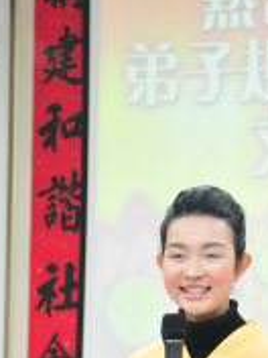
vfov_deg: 7.9
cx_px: 175
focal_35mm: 249
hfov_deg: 6.0
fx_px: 2570
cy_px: 241
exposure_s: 1/50
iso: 800
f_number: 3.5
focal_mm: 62
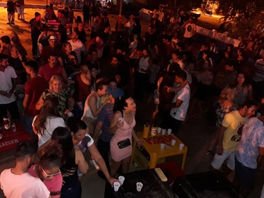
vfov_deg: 42.9
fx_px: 252
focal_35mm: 33
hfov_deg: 55.1
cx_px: 110
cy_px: 93
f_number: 1.9
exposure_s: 1/24
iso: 500
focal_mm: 3.7
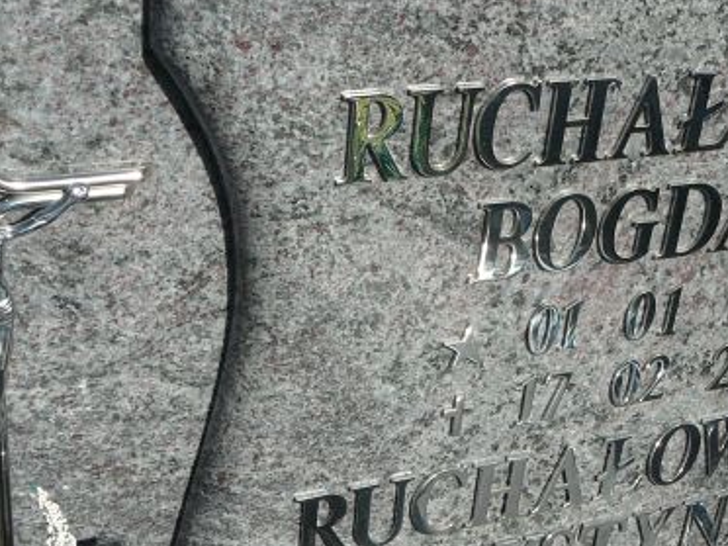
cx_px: 562
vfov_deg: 19.7
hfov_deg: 25.9
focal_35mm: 74
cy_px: 421
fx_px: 1556
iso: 80
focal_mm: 6.4
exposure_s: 1/400
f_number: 5
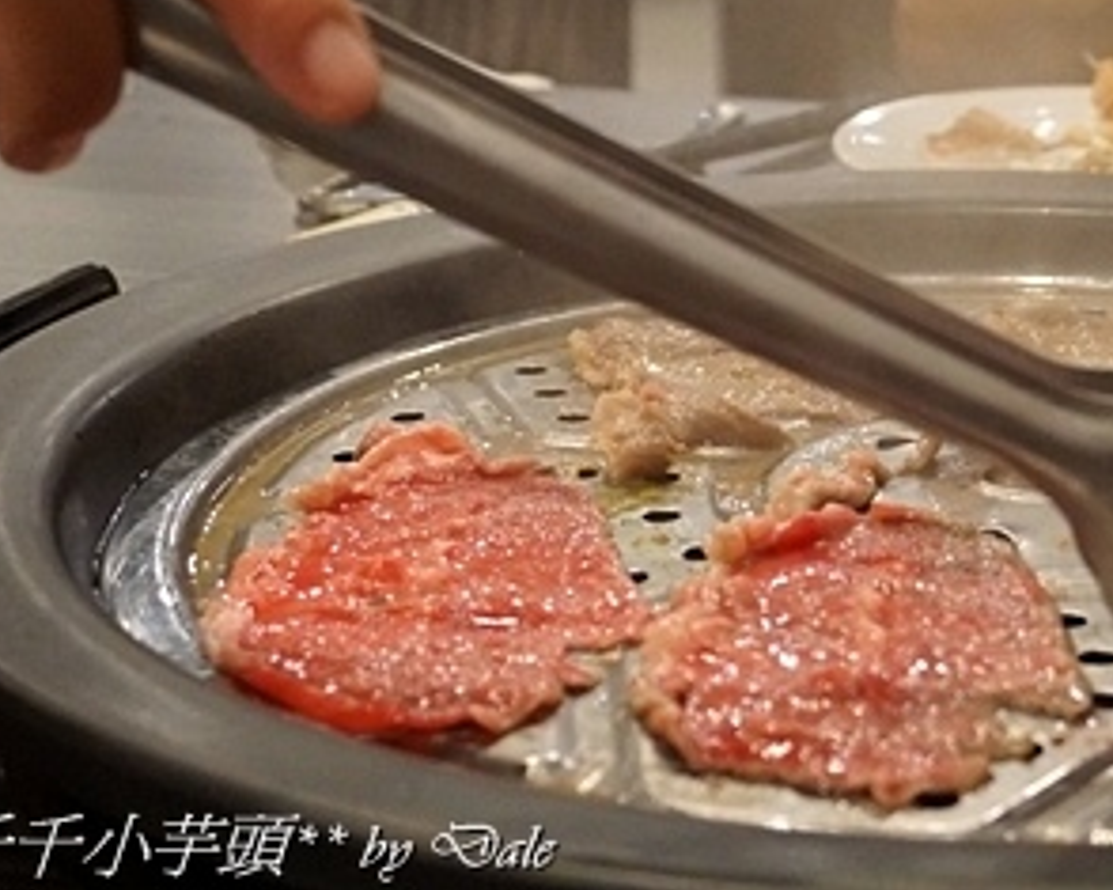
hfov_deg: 22.5
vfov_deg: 18.4
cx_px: 992
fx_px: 2733
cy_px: 286
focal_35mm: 83
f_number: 4.5
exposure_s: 1/80
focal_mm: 28
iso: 3200
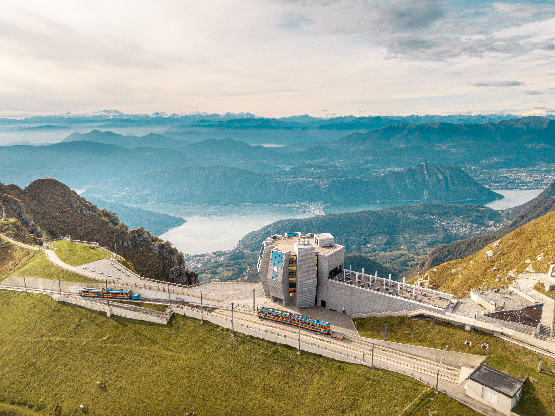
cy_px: 208
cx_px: 278
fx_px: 385
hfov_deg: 71.6
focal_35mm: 24
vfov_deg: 56.8
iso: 100
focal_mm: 4.39
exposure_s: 1/240
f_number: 2.8
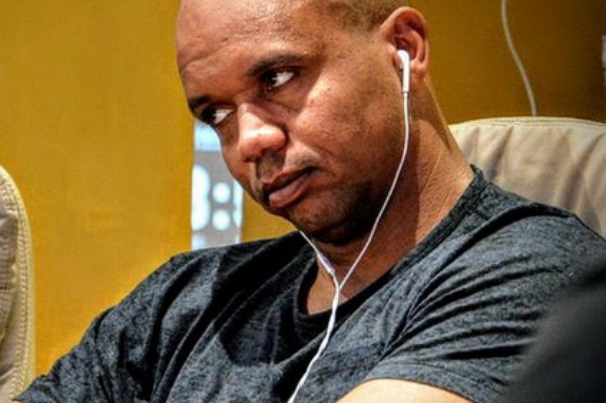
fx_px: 3817
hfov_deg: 9.1
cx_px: 176
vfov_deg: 6.0
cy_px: 262
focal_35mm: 227
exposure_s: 1/20
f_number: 5.3
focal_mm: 80
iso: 3200
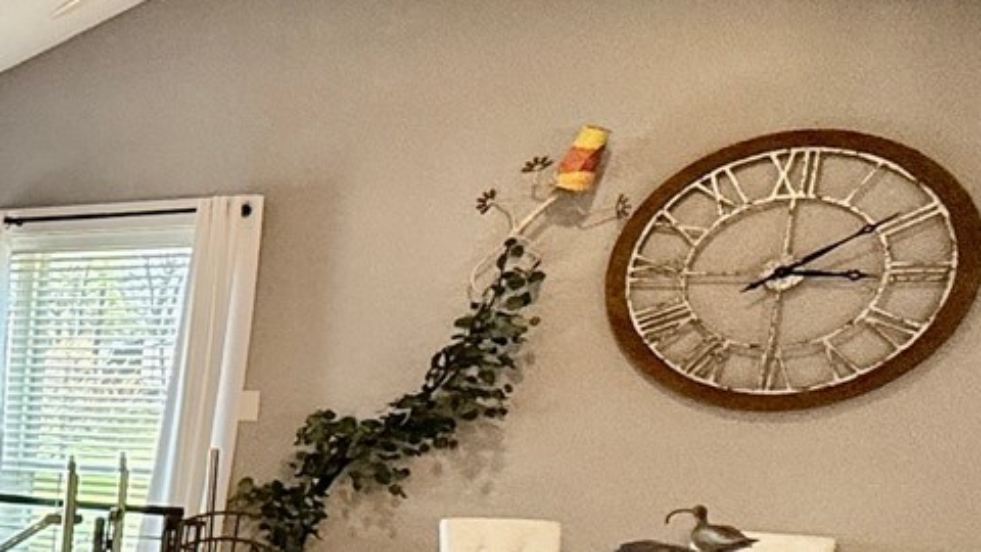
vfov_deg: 19.1
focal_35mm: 61
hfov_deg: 22.6
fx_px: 1587
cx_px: -719
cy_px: 577
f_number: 2.2
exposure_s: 1/120
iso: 125
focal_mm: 2.22
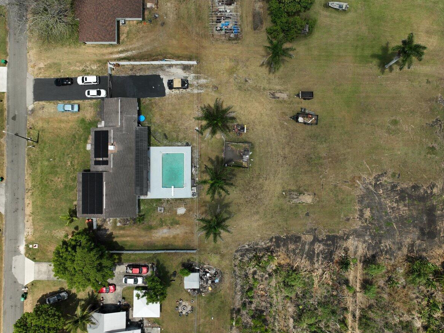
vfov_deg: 51.4
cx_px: 240
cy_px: 163
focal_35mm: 27
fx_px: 346
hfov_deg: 65.2
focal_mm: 12.29
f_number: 3.2
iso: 100
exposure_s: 1/2000
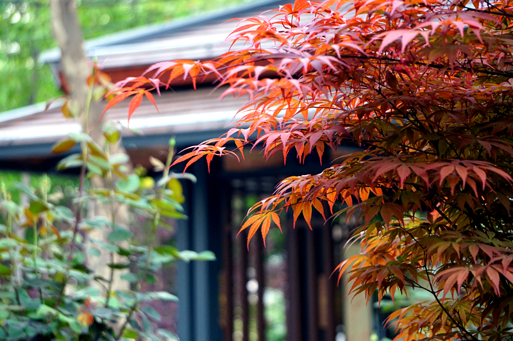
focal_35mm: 154
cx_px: 256
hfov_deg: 13.3
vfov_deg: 8.9
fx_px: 2200
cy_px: 170
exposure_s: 1/160
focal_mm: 103
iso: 1000
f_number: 5.6
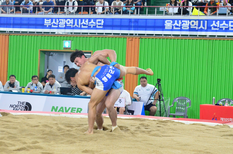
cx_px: 116
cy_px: 77
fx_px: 678
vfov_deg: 13.0
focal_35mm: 105
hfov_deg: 19.5
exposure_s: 1/500
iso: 5600
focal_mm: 70
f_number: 4
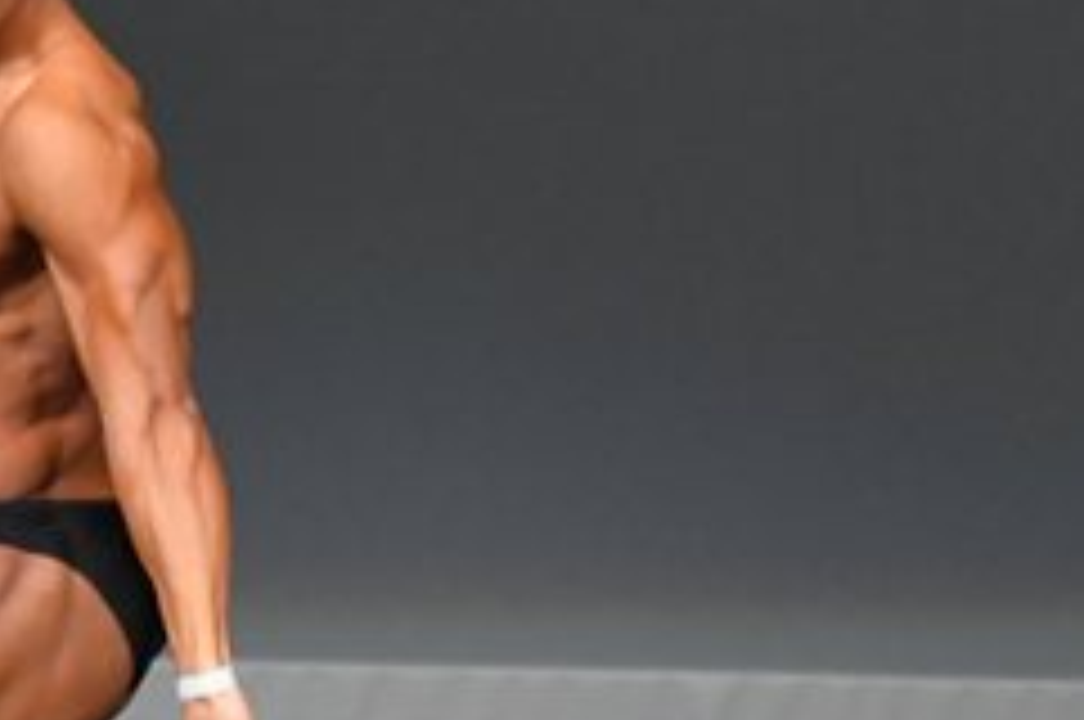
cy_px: 639
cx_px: 151
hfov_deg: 2.0
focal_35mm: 1015
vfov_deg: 1.4
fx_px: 30521
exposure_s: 1/400
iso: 4000
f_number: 5.6
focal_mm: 210
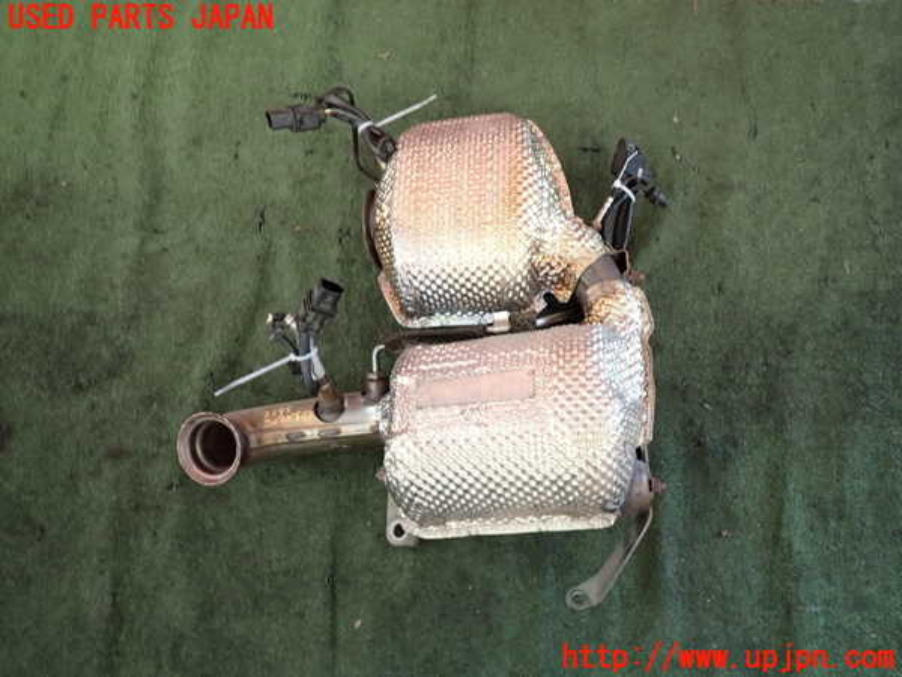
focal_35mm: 25
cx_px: 451
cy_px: 338
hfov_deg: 69.4
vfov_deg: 54.9
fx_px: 651
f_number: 2
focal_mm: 4.5
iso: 200
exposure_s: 1/30
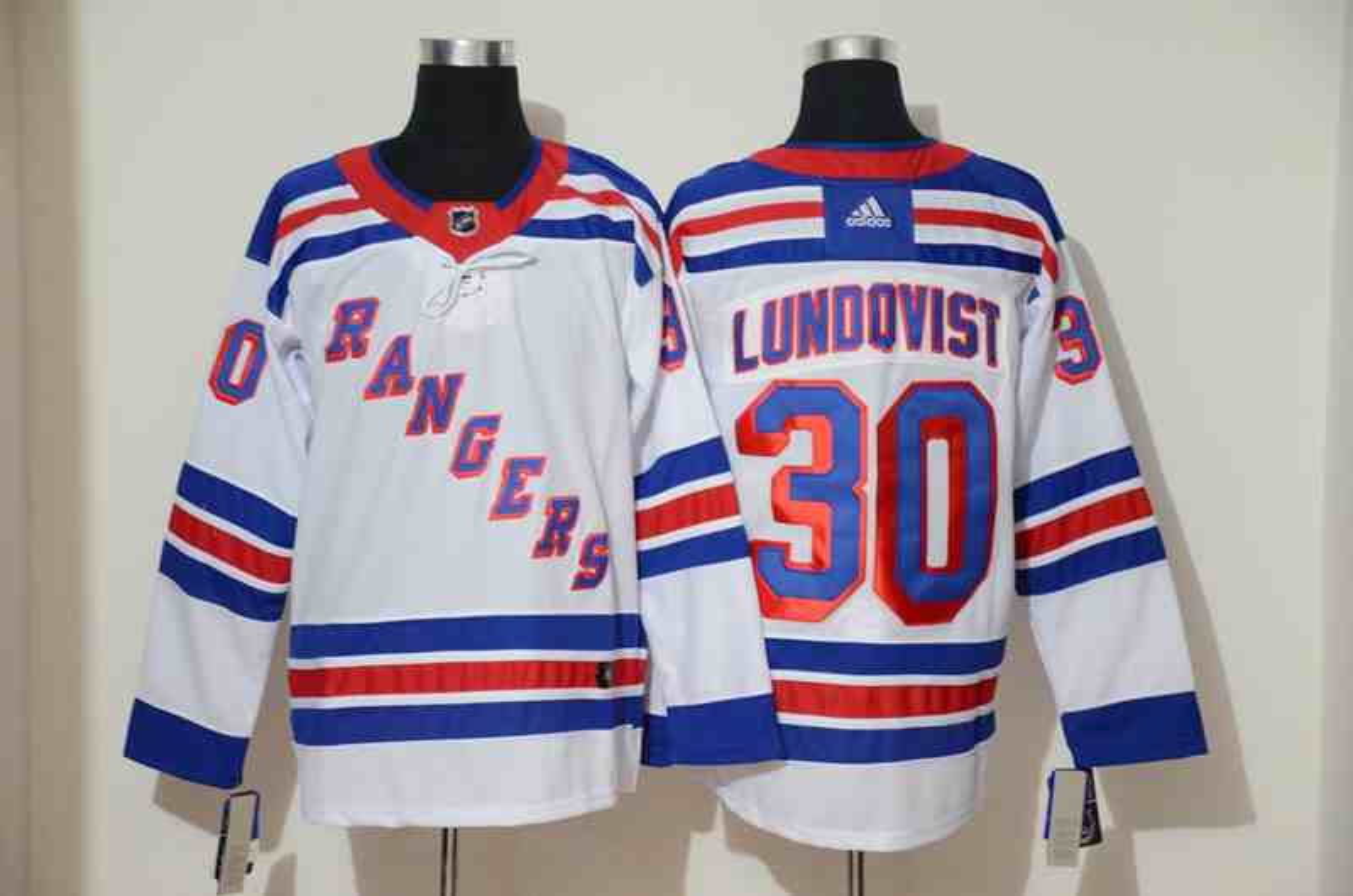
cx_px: 676
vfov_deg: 13.8
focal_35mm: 99
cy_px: 448
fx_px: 3713
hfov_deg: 20.7
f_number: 5
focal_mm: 66
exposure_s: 1/10
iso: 4000
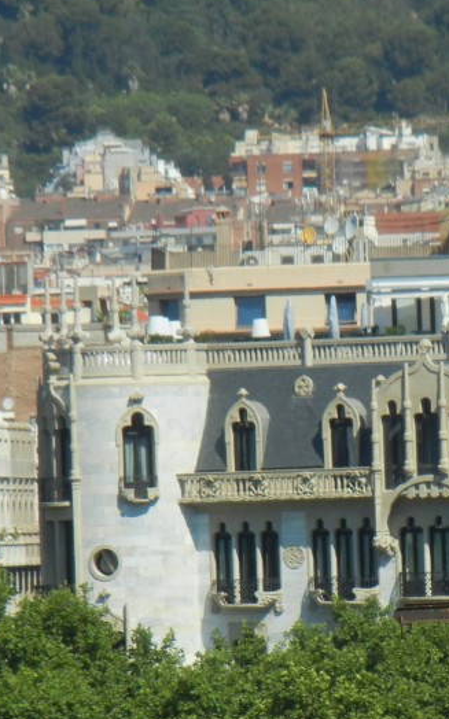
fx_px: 12191
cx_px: 401
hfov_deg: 2.1
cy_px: 517
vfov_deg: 3.4
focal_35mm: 622
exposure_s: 1/771
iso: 160
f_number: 5.6
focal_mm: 54
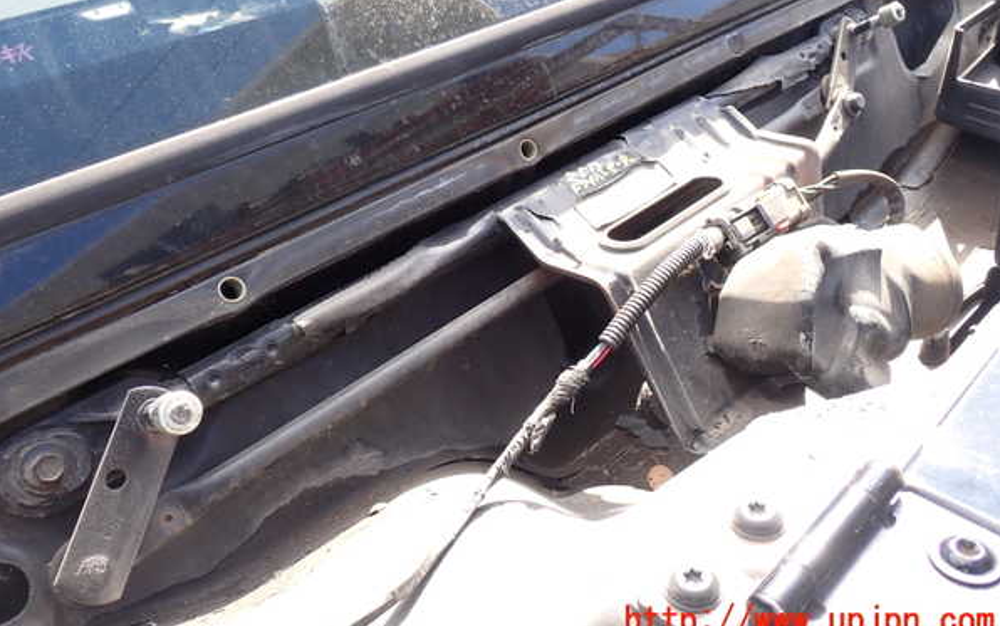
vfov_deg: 39.4
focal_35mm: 32
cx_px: 500
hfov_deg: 59.6
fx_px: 872
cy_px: 265
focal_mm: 5.4
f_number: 3.2
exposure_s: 1/160
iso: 100
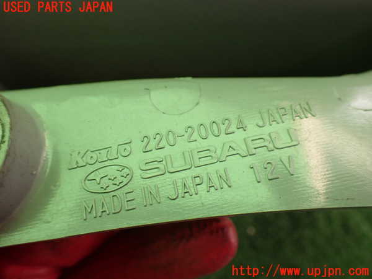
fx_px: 322
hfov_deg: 60.0
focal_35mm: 30
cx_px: 186
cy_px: 140
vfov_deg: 46.8
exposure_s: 1/125
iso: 250
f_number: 2.3
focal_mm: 5.4
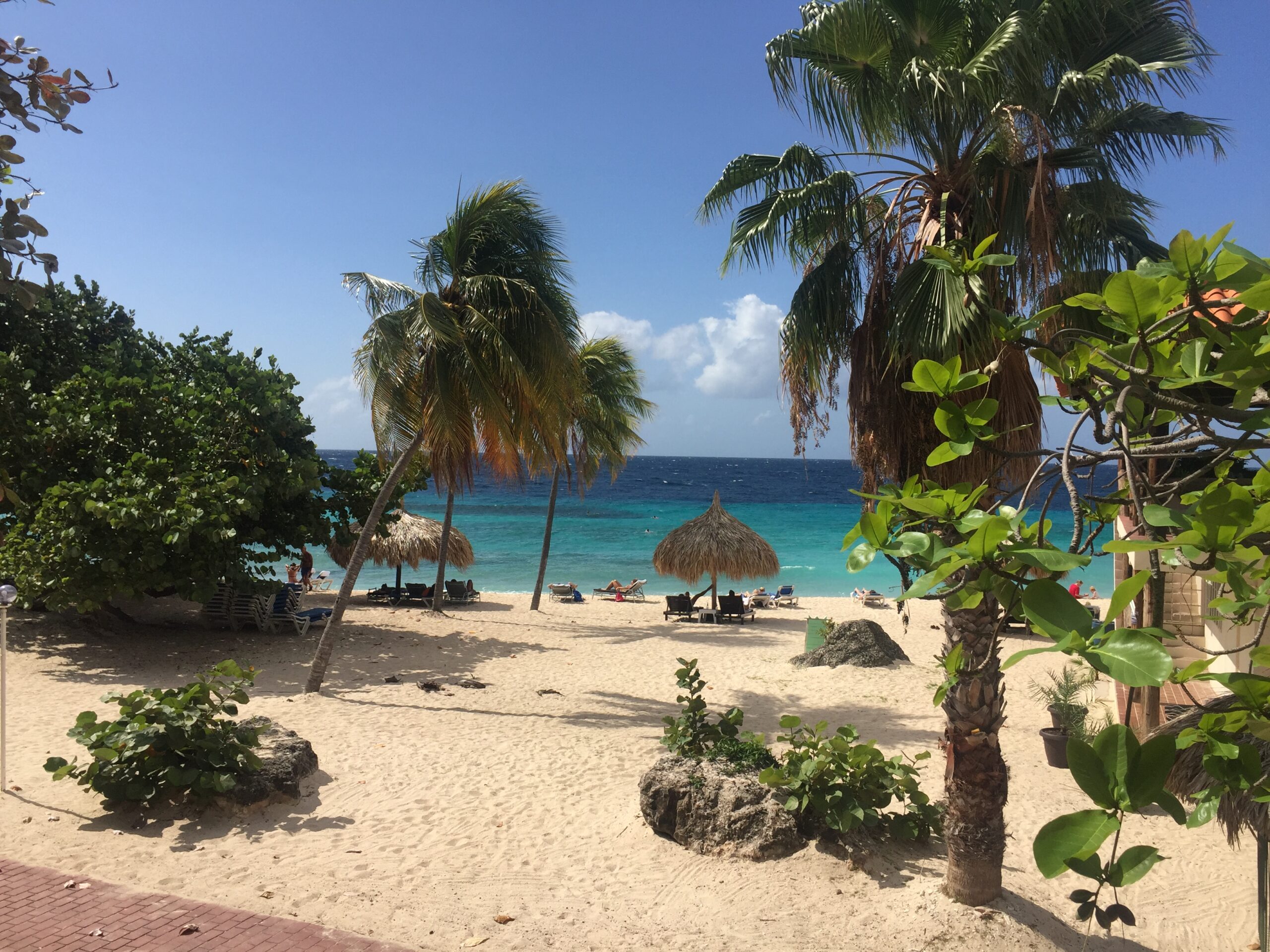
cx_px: 635
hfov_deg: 61.7
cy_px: 476
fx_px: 1064
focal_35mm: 29
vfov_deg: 48.2
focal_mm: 4.15
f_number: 2.2
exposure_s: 1/3597
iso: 32
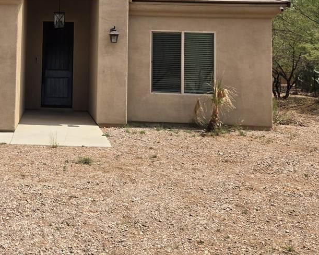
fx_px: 444
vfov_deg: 30.8
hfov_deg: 37.0
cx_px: 32
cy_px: 30
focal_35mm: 47
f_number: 1.8
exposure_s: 1/1874
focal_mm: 5.4
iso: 25
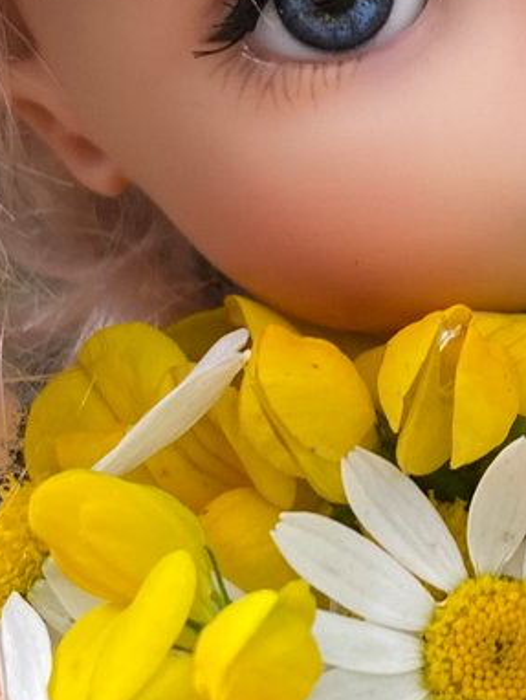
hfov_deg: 21.4
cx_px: 398
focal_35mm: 68
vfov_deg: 27.5
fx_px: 1376
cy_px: 68
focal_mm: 4.25
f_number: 1.8
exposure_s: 1/81
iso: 125
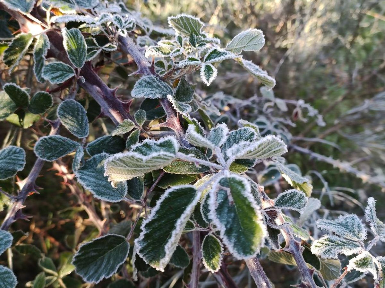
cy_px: 144
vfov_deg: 74.6
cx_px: 192
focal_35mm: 17
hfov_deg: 91.1
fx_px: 189
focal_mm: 4.74
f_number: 1.79
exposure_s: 1/50
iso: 104
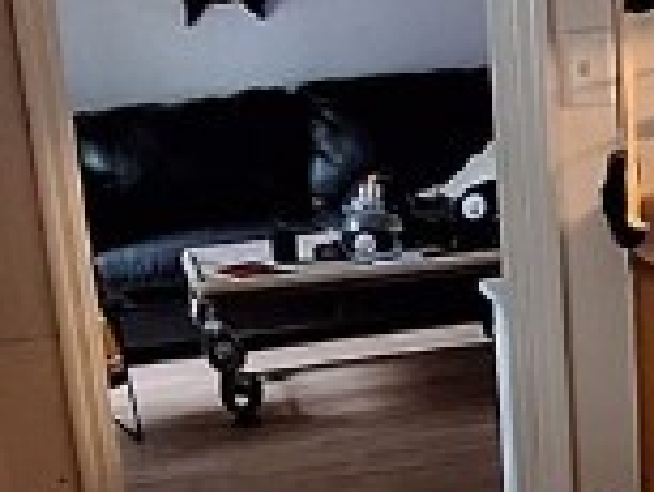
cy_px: 539
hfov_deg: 22.5
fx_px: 1645
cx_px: 308
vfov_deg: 16.5
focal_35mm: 87
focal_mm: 1.74
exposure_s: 1/24
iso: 160
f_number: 2.2
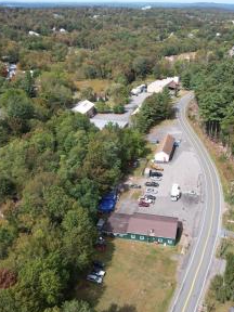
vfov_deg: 55.4
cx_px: 147
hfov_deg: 42.6
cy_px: 157
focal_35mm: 33
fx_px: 297
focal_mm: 8.38
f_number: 2.8
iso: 100
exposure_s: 1/1250
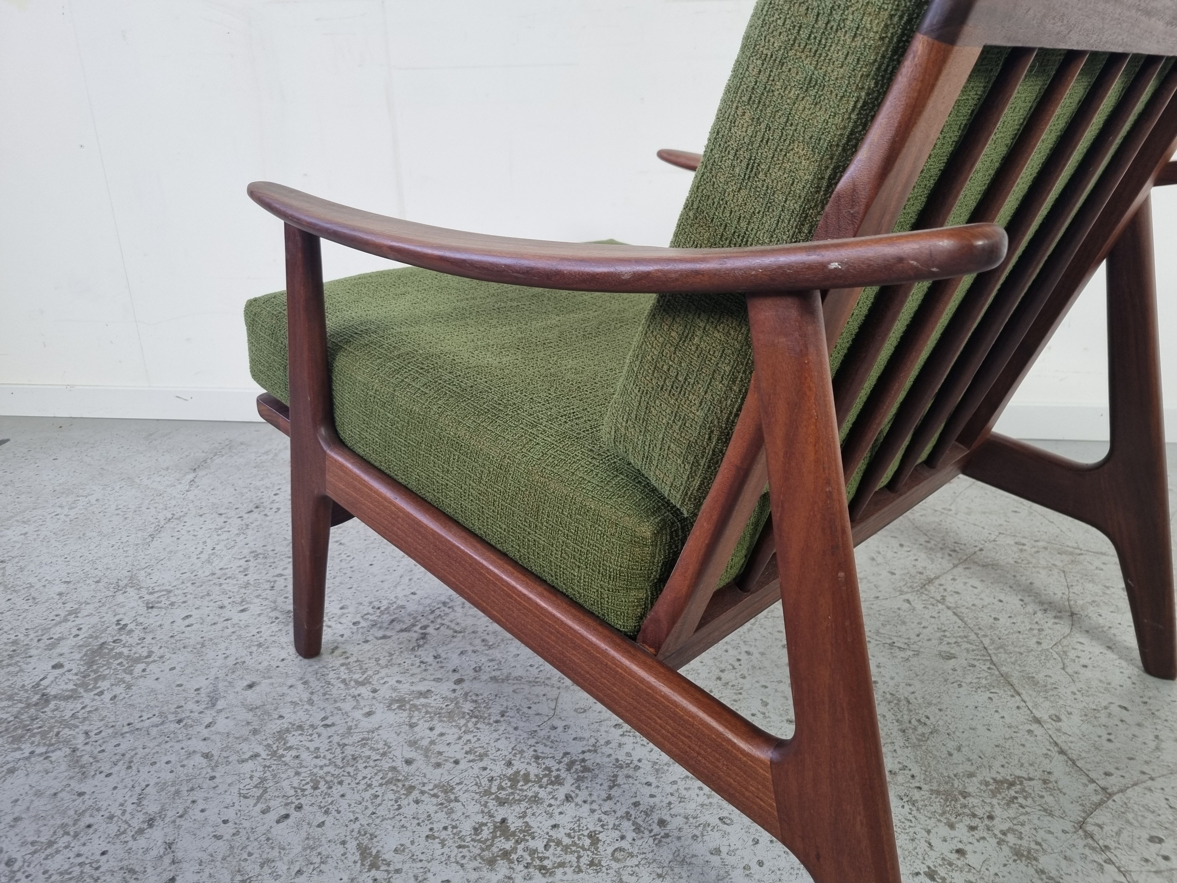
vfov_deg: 53.1
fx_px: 884
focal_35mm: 26
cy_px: 442
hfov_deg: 67.3
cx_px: 588
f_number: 1.8
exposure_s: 1/100
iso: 64
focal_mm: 5.4
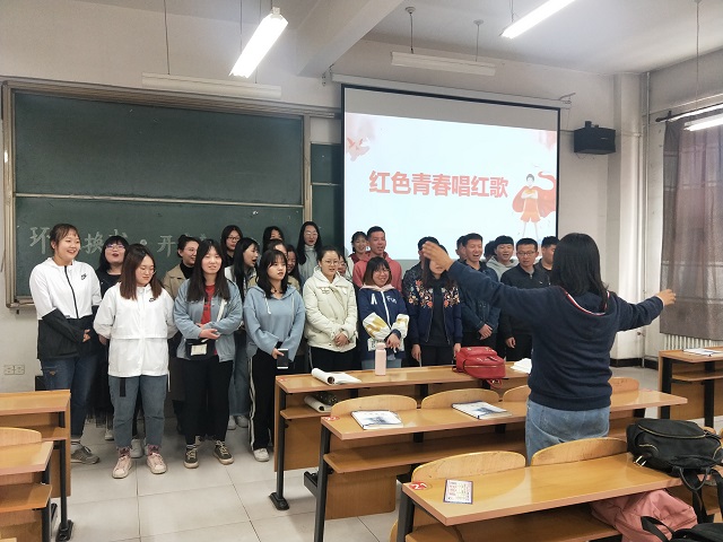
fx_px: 522
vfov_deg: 54.9
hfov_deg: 69.4
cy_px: 271
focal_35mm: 25
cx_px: 362
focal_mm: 4.27
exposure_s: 1/50
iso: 152
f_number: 1.7
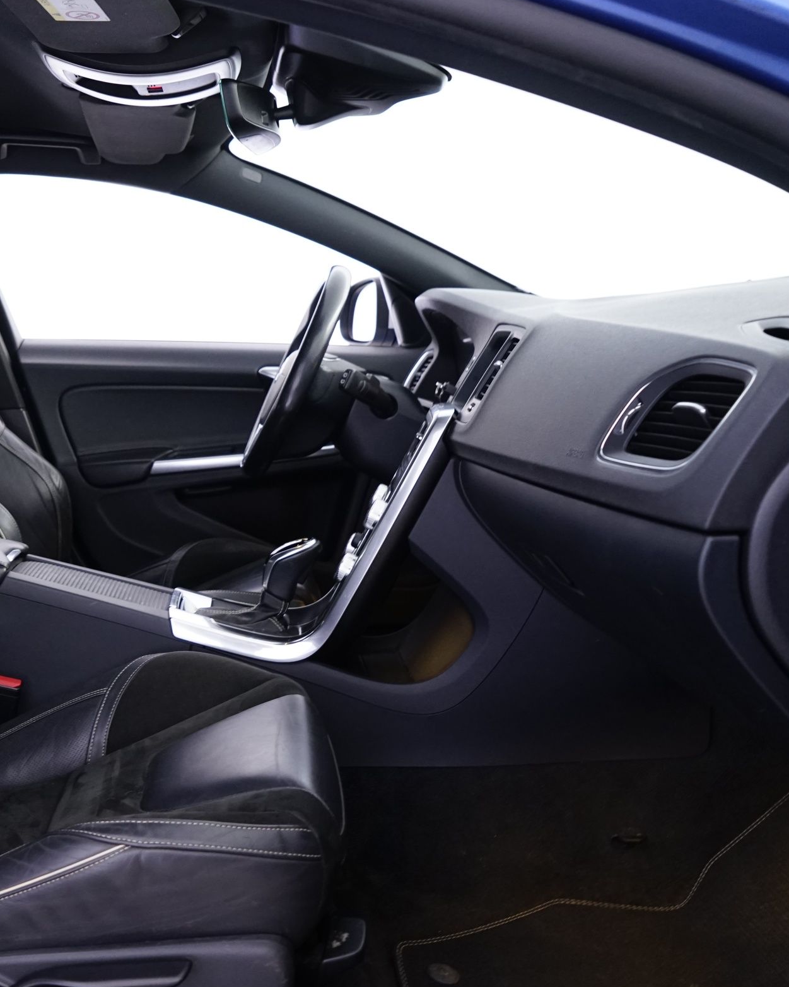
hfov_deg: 39.0
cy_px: 511
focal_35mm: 36
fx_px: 1051
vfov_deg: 50.3
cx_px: 122
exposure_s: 1/8
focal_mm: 24
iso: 1600
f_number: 5
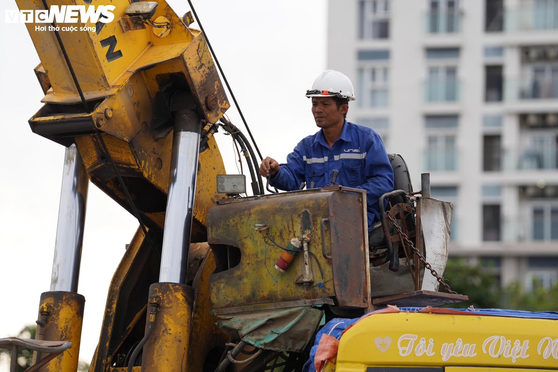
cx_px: 279
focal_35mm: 200
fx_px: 3100
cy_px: 186
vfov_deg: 6.9
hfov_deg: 10.3
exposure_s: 1/1250
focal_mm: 200
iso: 500
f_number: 4
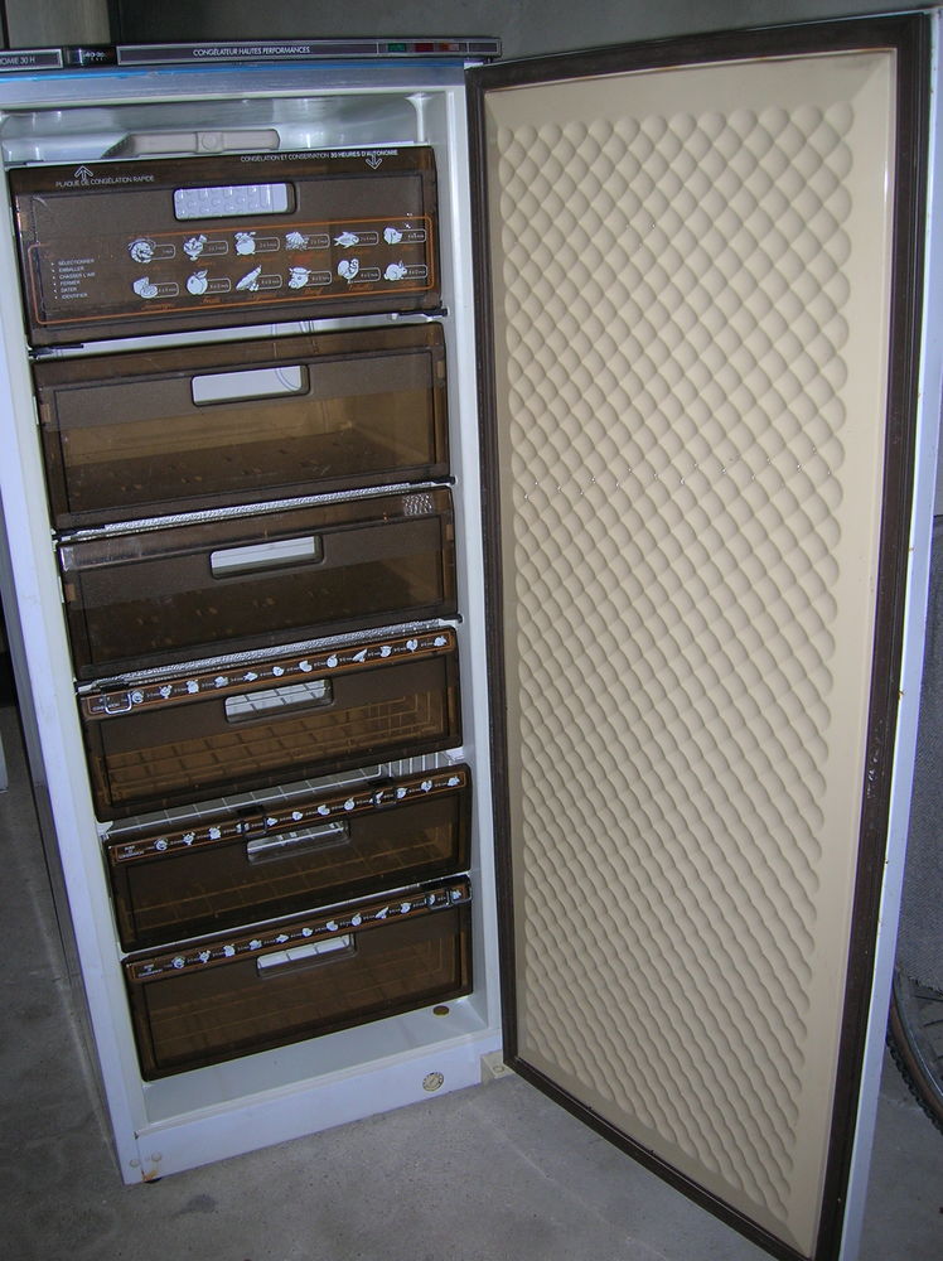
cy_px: 630
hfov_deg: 41.7
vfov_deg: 54.0
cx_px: 472
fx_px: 1237
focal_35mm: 34
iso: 50
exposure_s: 1/60.1
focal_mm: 5.7
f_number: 2.9
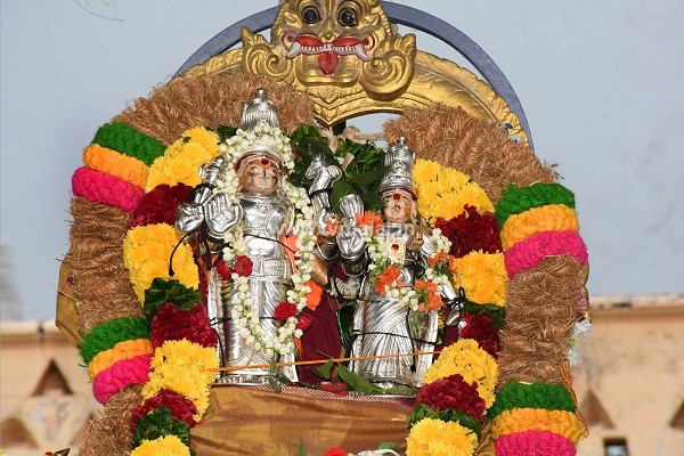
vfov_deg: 6.5
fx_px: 3990
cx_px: 342
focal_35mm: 210
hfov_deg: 9.8
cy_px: 228
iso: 3200
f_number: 10
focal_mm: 140
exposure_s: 1/250
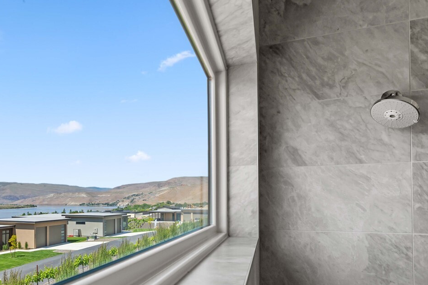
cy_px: 187
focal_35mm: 27
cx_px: 126
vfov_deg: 47.3
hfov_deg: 64.7
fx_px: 321
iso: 100
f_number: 8
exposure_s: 1/250
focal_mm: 15
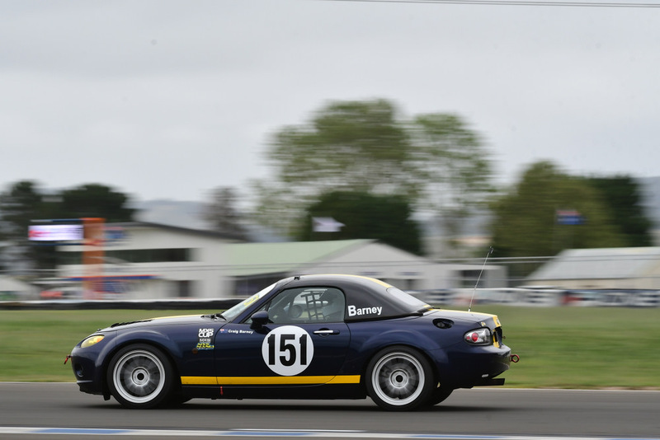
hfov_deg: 6.9
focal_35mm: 300
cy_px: 220
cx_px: 330
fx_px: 5502
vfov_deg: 4.6
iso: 320
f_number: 13
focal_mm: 200
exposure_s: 1/160
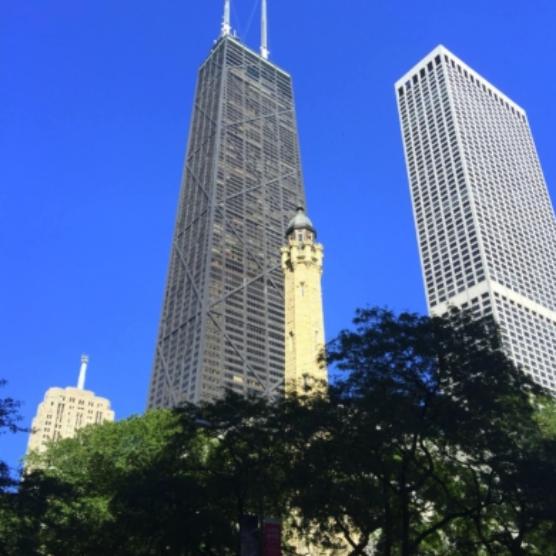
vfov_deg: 47.2
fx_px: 636
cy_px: 304
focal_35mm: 35
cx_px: 284
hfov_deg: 47.2
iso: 32
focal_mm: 4.15
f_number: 2.2
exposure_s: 1/1412
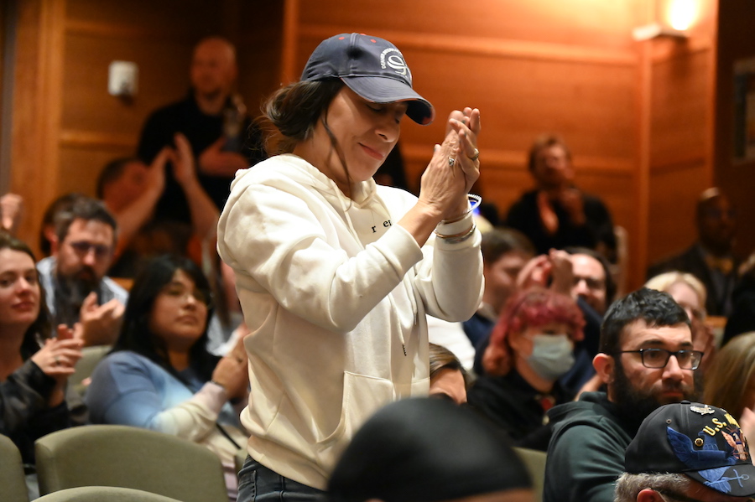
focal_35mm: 180
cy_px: 251
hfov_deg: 11.4
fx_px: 3773
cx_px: 378
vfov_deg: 7.6
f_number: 6.3
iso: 16000
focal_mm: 180
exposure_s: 1/125
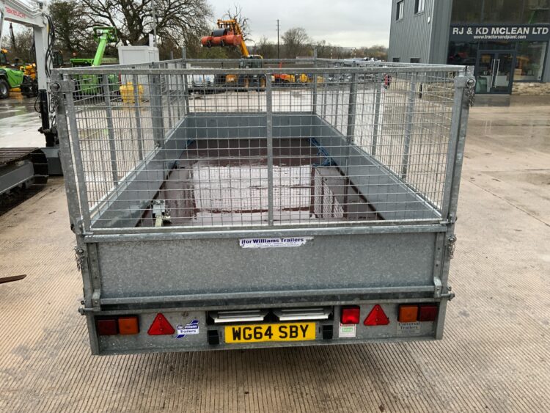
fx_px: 461
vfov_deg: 48.3
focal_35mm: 29
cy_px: 206
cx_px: 275
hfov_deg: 61.6
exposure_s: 1/60
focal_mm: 3
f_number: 1.8
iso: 80
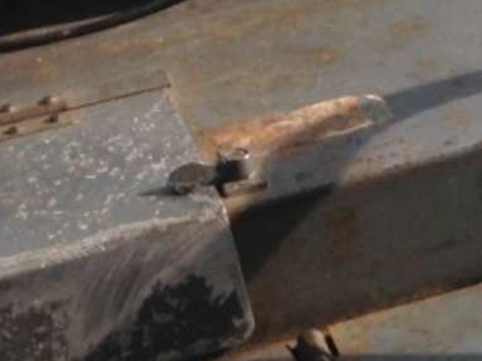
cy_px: 203
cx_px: 1013
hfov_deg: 9.9
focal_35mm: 184
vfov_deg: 8.1
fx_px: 2559
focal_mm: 4.28
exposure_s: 1/796
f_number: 2.4
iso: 50
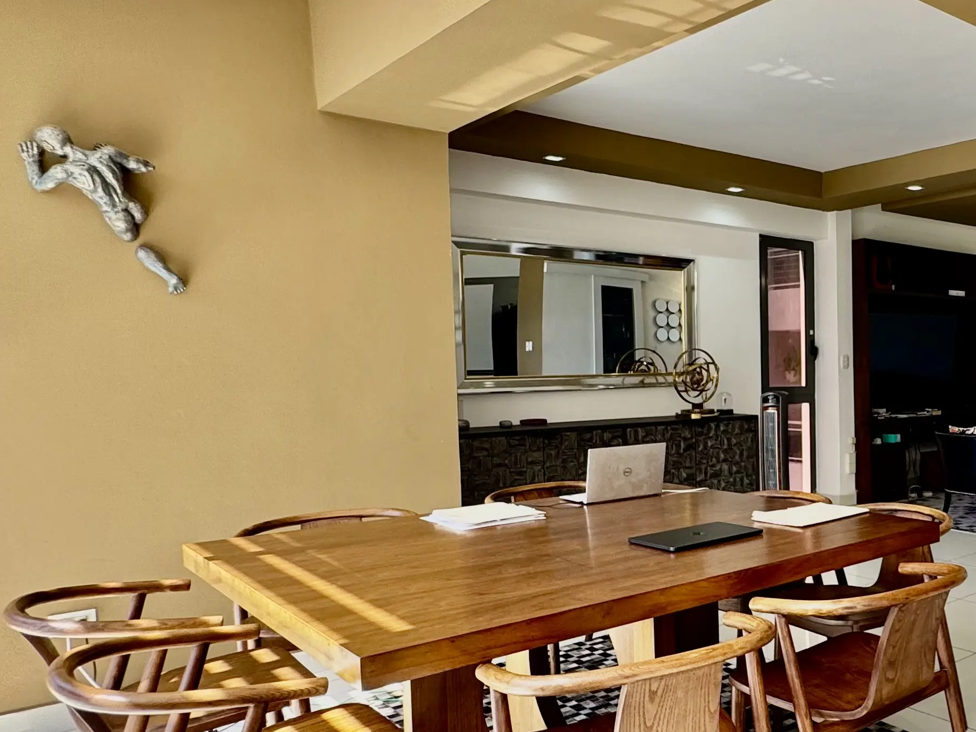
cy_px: 405
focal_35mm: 31
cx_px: 972
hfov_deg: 48.3
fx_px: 874
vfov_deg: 45.4
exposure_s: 1/99
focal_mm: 2.22
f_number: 2.2
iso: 64
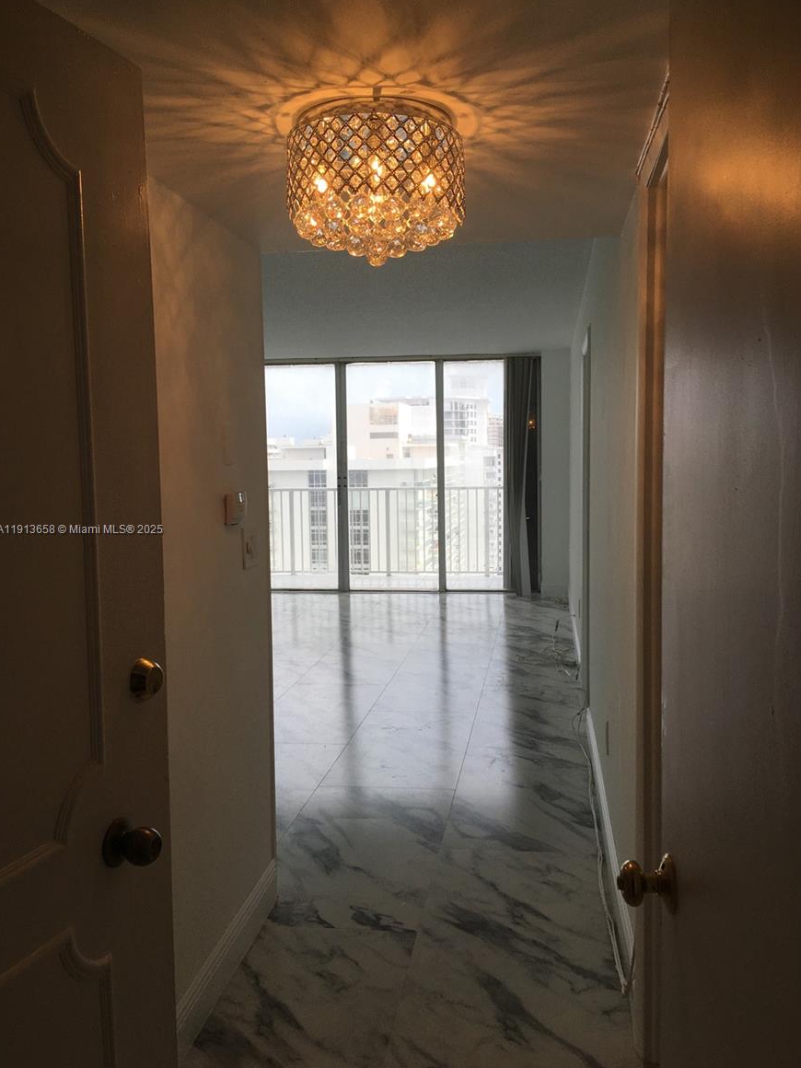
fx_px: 926
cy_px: 530
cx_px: 409
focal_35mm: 30
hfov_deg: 46.8
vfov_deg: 60.0
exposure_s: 1/237
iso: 25
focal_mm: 4.15
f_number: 2.2
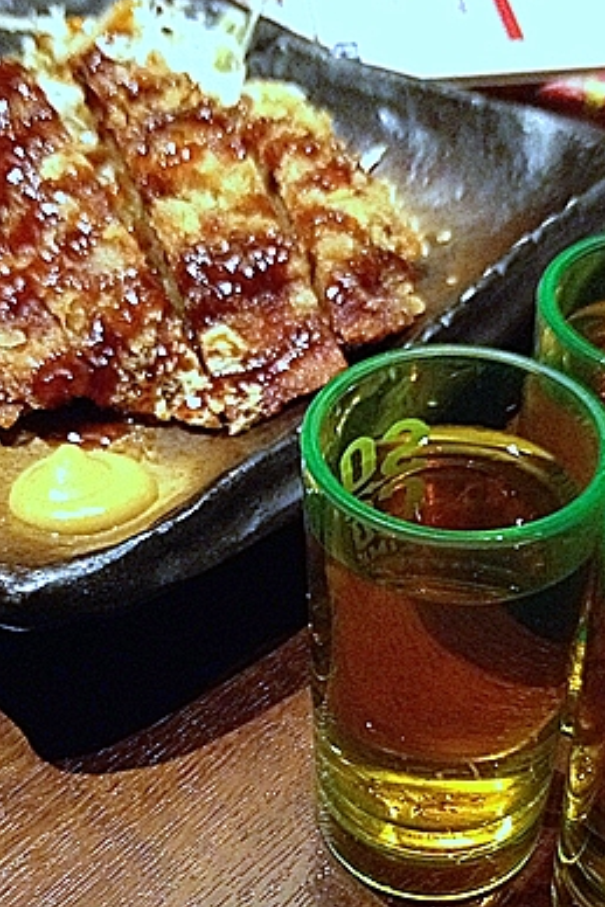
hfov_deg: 22.6
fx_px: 1511
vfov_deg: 33.3
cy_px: 535
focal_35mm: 60
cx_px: 376
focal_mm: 4.28
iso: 640
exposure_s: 1/17
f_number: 2.4
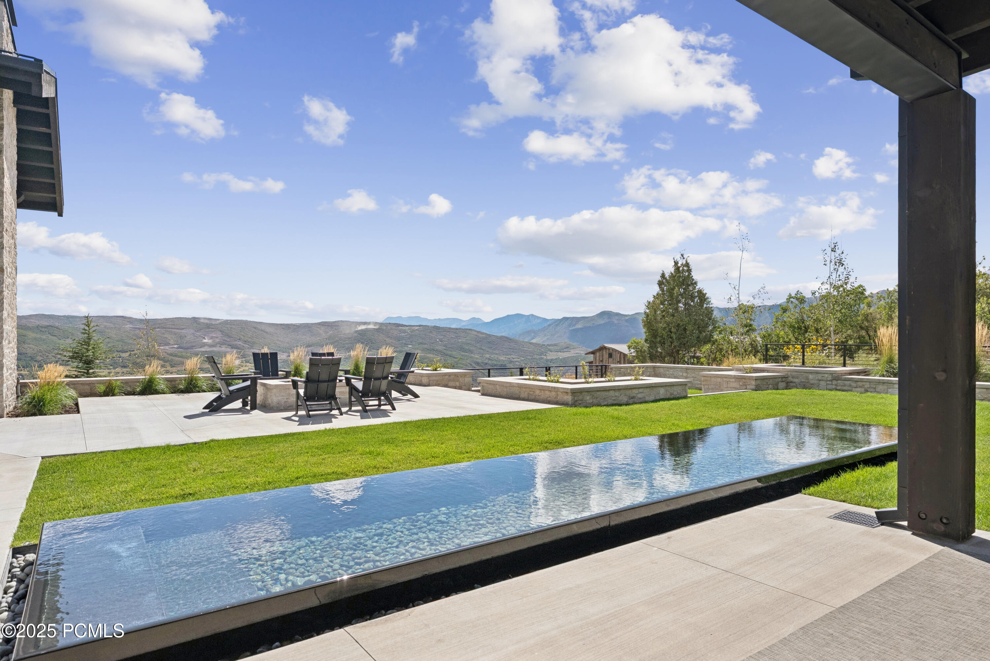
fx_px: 578
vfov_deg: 59.5
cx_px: 495
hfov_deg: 81.2
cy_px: 330
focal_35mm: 21
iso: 1600
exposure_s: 1/8000
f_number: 5.6
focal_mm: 21
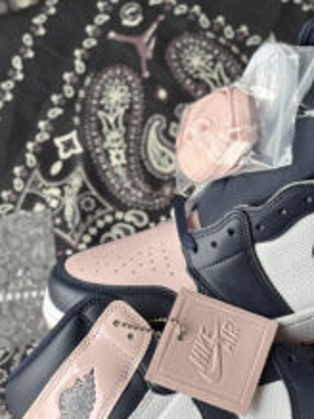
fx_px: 1150
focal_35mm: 95
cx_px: 264
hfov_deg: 15.4
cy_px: 316
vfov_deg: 20.5
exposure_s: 1/667
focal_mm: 5.96
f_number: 1.6
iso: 40
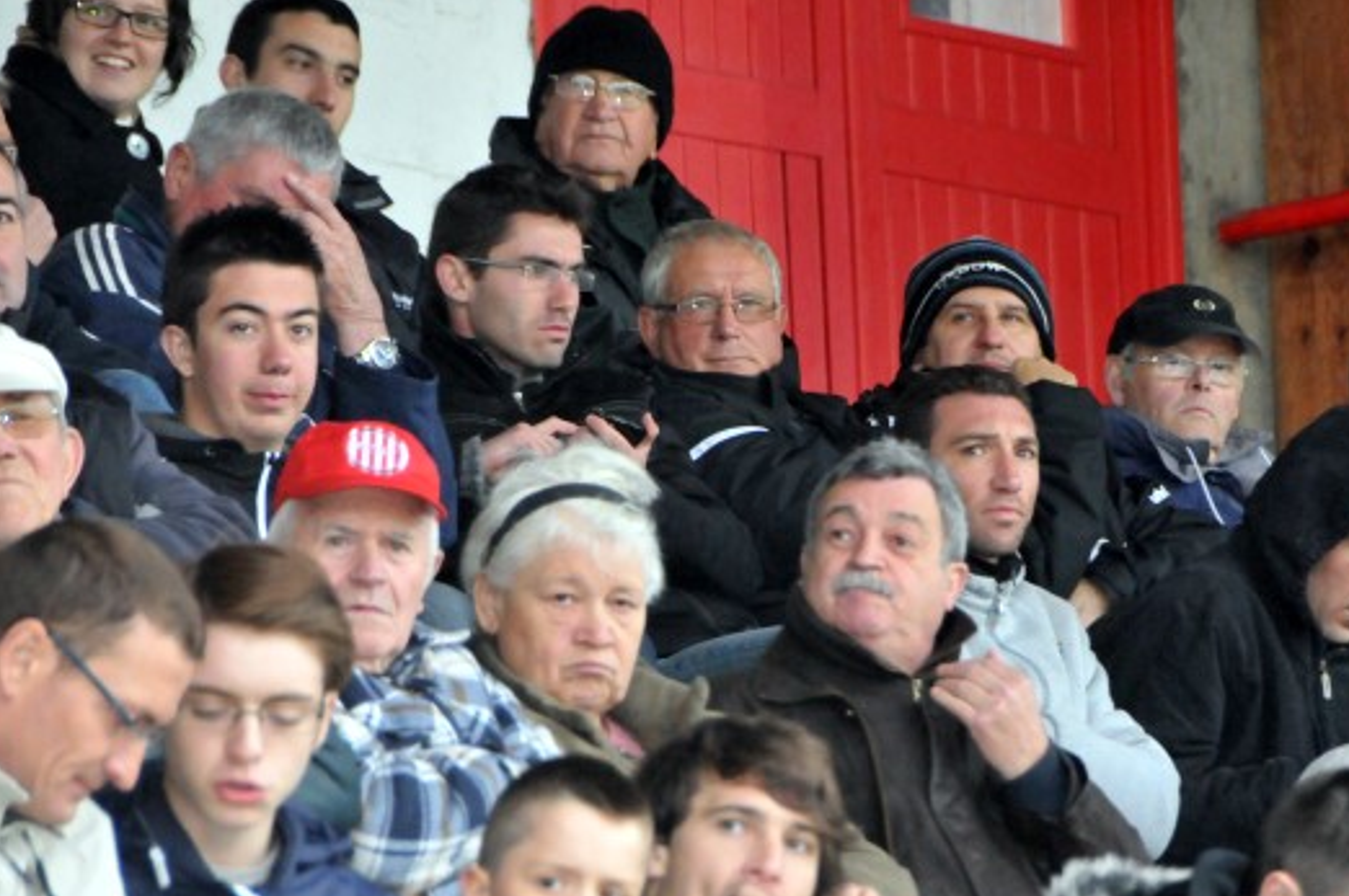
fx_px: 15049
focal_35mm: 402
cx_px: 801
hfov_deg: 5.1
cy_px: 554
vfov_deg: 3.4
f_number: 7.1
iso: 3200
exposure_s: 1/125
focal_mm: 200
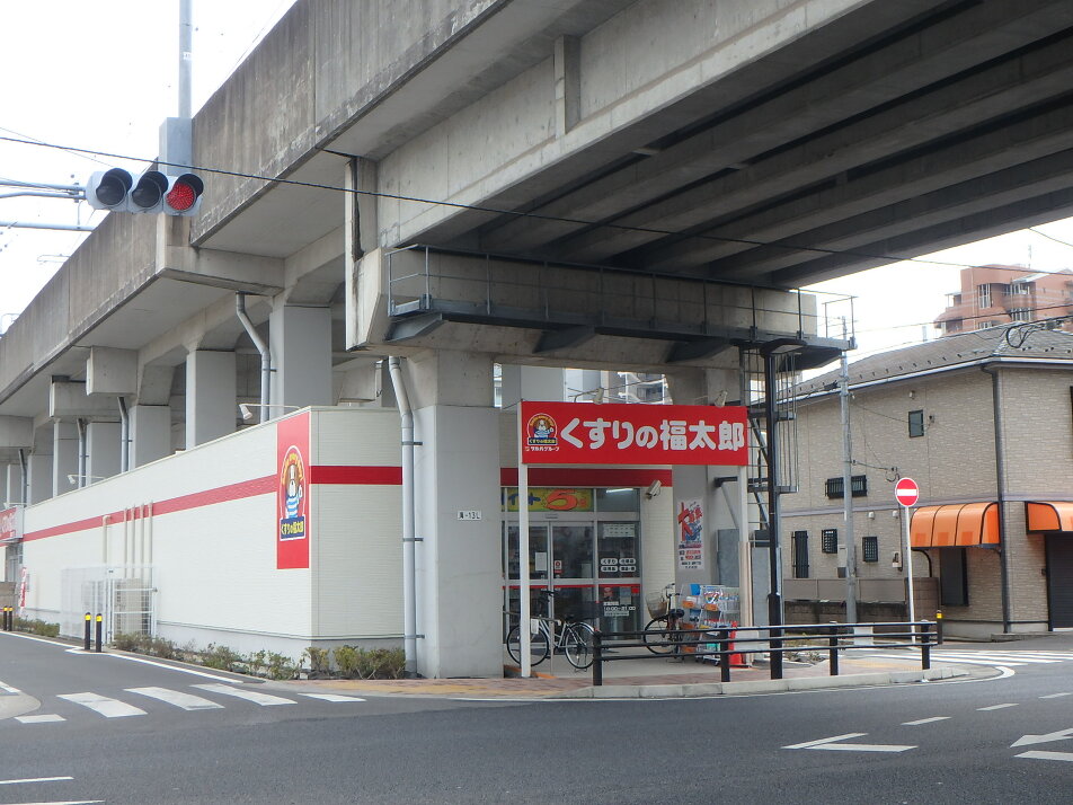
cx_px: 536
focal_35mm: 49
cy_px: 402
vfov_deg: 29.7
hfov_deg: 38.9
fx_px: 1519
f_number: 5.2
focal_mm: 8.7
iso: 125
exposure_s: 1/250
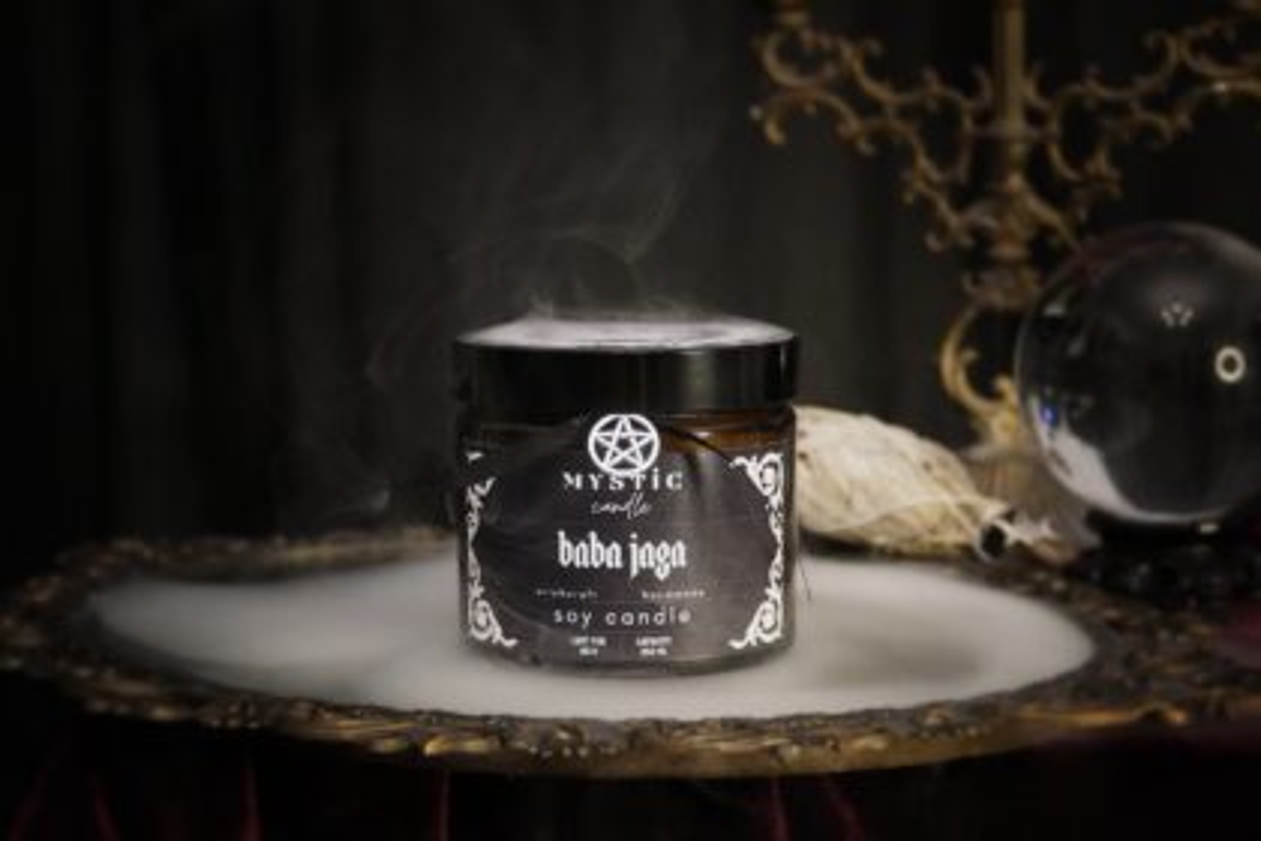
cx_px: 630
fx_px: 1839
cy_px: 420
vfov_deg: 25.8
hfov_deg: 37.9
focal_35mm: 52
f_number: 4
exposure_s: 1/60
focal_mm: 35
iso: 6400
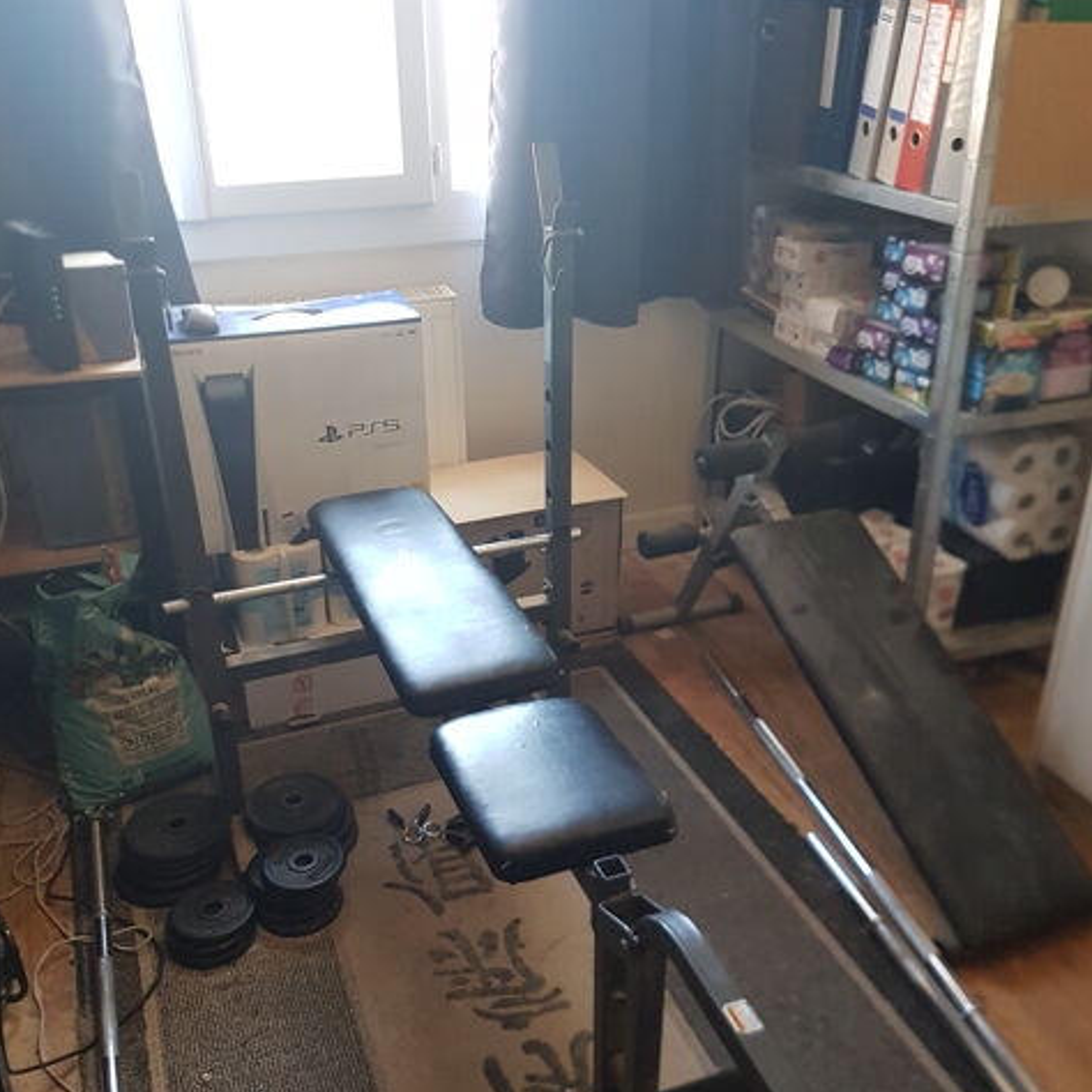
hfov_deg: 52.5
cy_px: 567
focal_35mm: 31
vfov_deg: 52.5
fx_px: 1106
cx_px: 544
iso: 160
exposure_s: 1/50
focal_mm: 4.2
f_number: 1.7
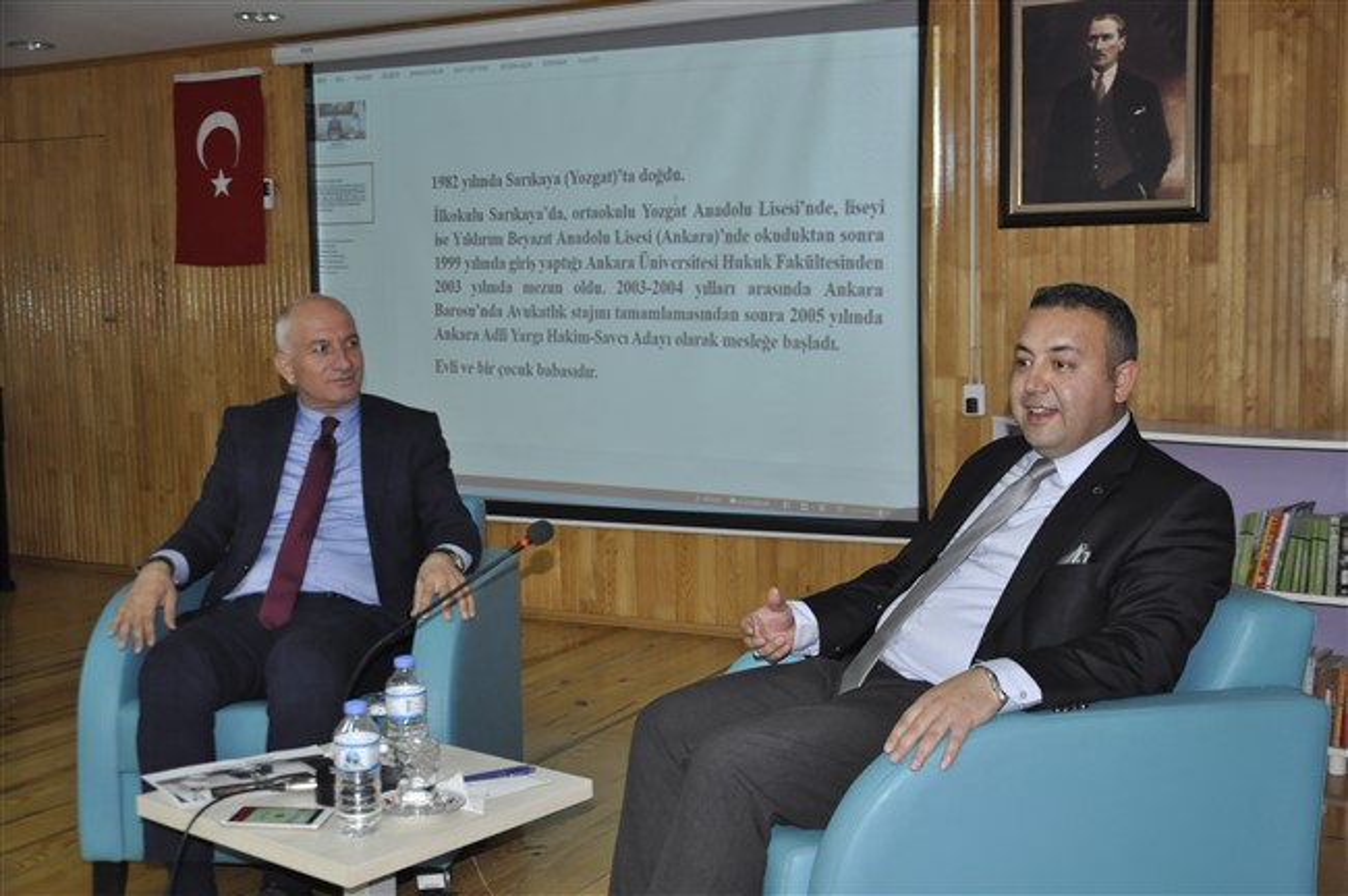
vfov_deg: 34.1
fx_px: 1459
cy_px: 448
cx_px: 674
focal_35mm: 39
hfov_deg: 49.6
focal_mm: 26
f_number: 4
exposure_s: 1/60
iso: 800
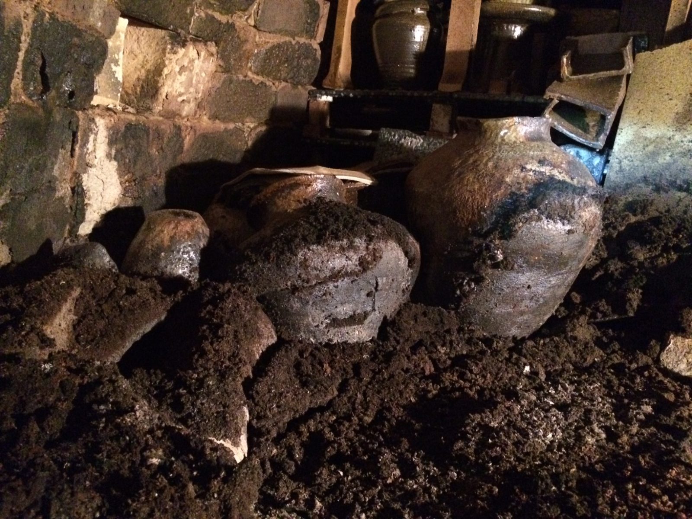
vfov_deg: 48.2
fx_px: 580
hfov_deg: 61.7
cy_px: 260
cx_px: 346
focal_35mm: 29
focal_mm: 4.15
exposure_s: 1/15
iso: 1250
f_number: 2.2
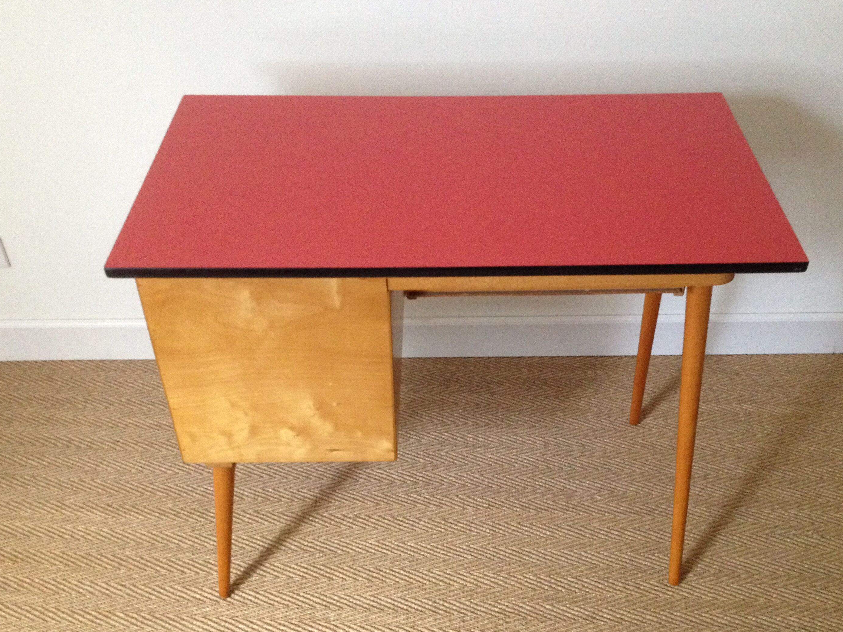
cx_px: 451
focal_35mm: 41
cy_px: 348
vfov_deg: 35.1
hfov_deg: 45.7
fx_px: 999
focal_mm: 4.28
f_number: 2.4
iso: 400
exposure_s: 1/15
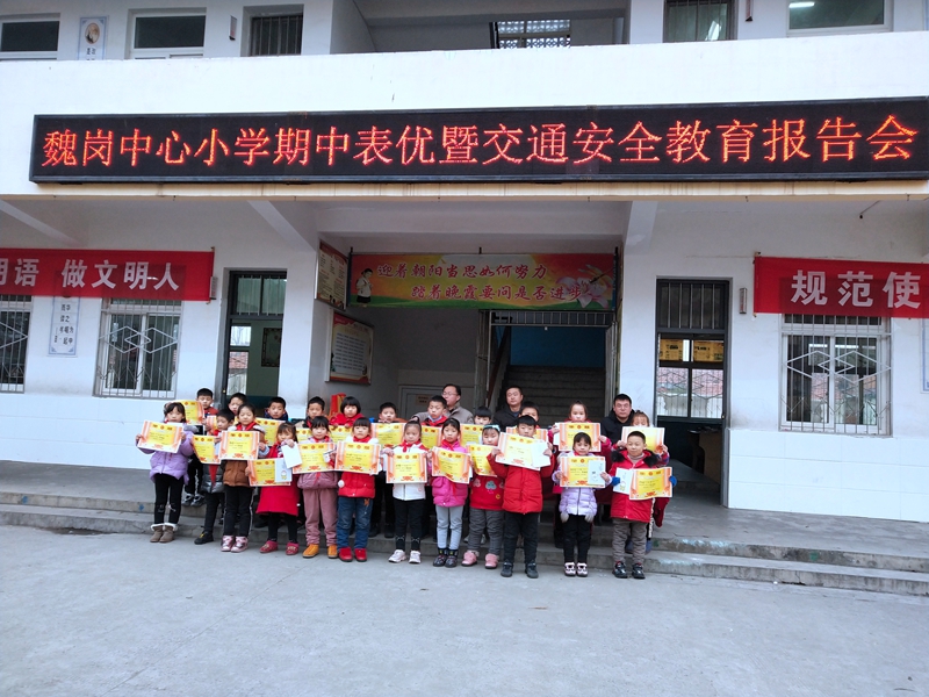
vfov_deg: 46.8
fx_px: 805
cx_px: 464
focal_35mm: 30
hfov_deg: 60.0
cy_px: 348
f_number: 1.8
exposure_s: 1/100
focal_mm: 3.95
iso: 63
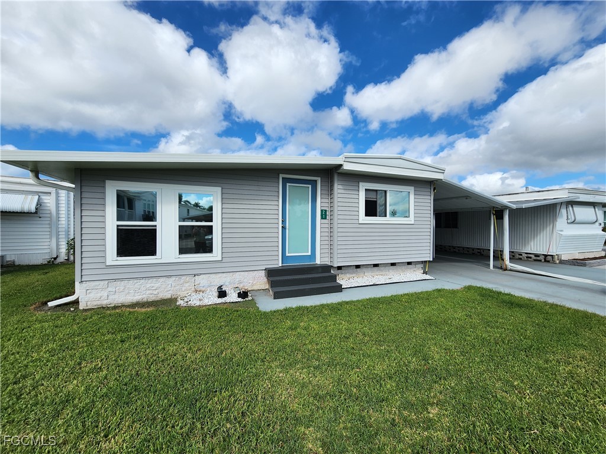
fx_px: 228
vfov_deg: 89.9
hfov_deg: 106.2
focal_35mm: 13
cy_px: 227
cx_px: 303
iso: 50
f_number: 2.2
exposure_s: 1/2450
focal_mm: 2.2
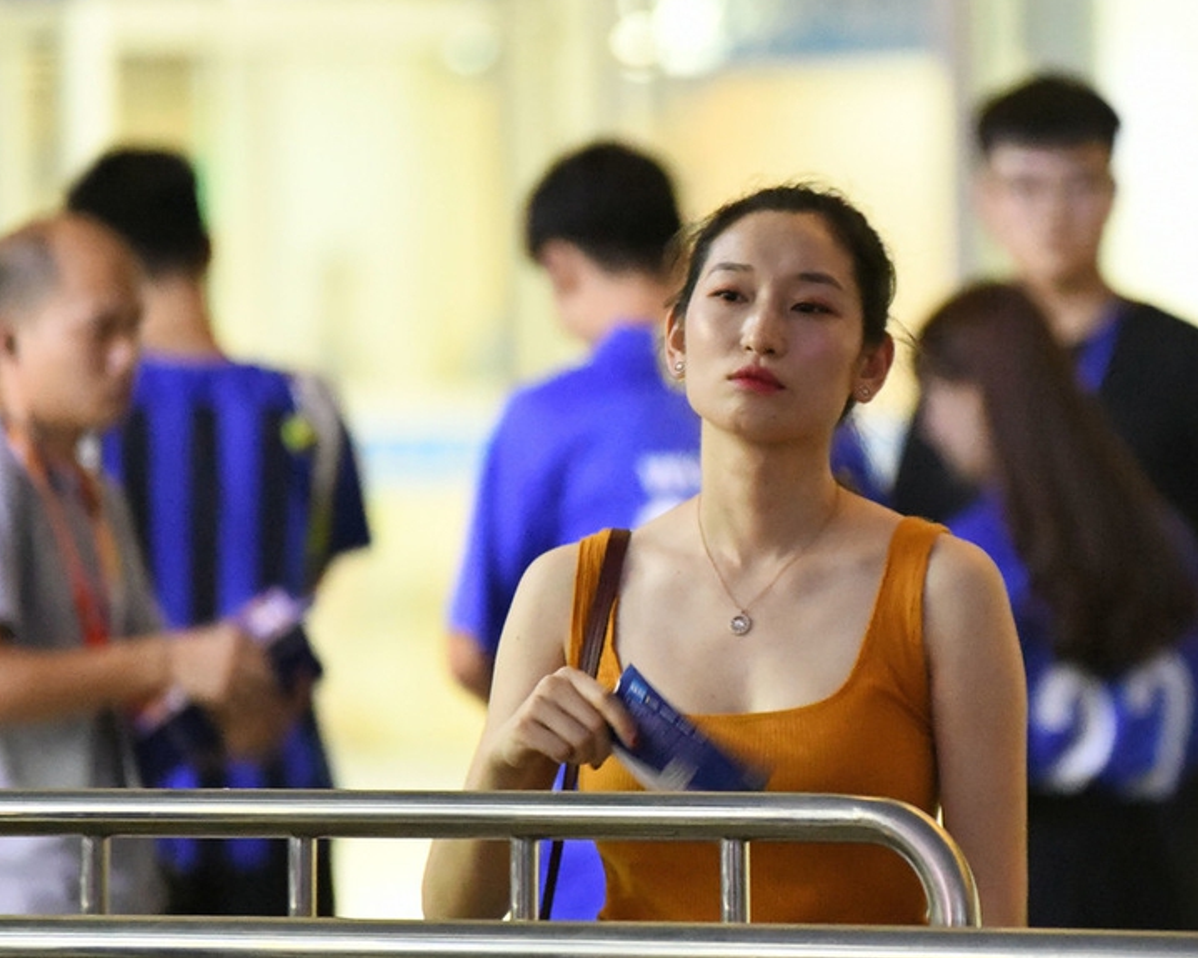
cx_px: 741
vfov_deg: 6.2
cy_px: 515
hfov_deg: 7.8
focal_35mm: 248
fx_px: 8792
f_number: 2.8
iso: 12800
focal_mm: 200
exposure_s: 1/160
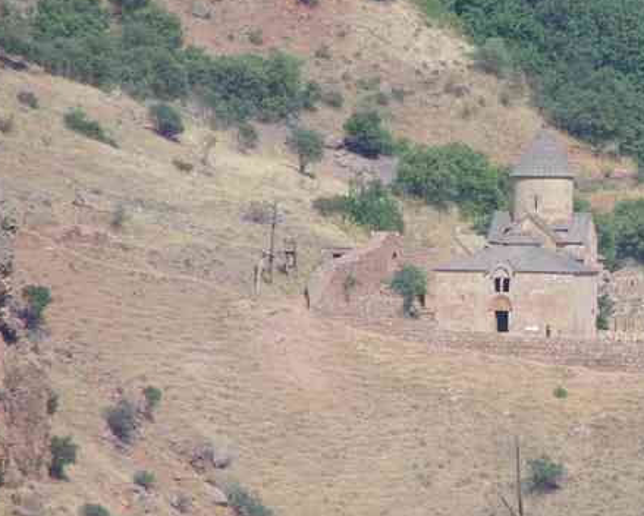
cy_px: 243
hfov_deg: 2.4
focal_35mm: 800
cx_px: 690
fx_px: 15261
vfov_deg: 1.9
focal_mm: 250
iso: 400
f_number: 10
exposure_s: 1/320
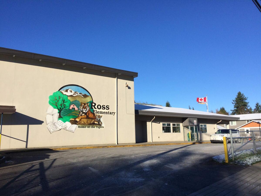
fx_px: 219
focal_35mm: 29
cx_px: 130
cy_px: 98
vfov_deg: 48.2
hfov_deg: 61.7
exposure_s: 1/2740
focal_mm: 4.15
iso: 32
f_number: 2.2
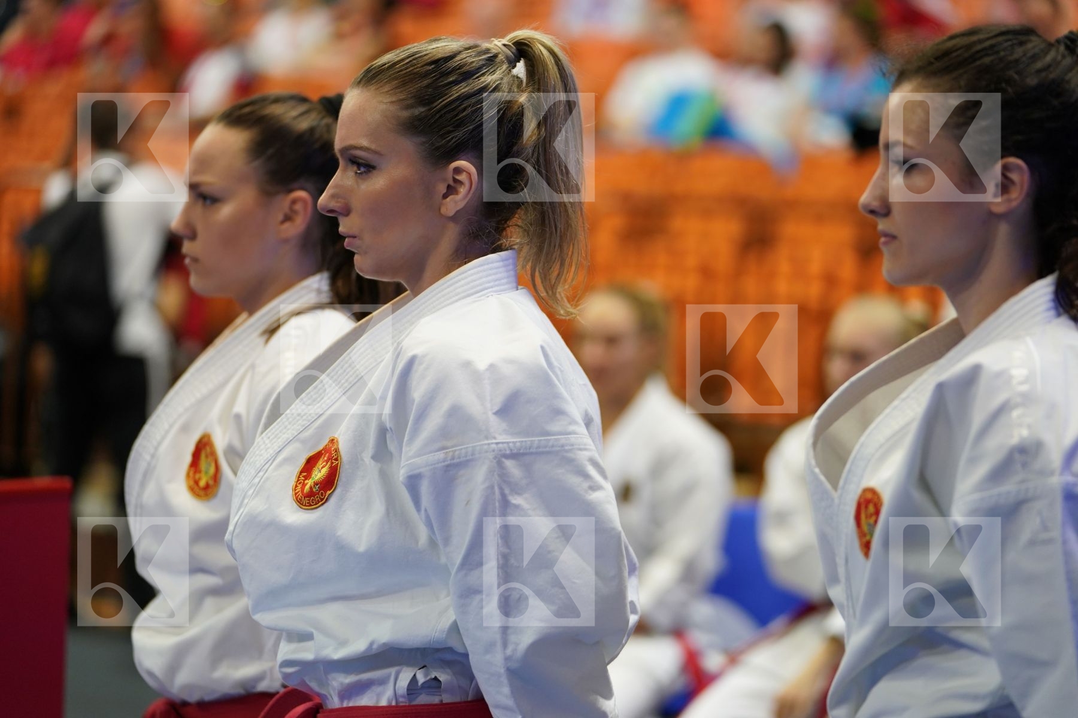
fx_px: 3773
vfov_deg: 10.9
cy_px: 359
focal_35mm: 126
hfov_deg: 16.3
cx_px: 539
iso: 1250
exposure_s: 1/500
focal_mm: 126
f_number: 2.8
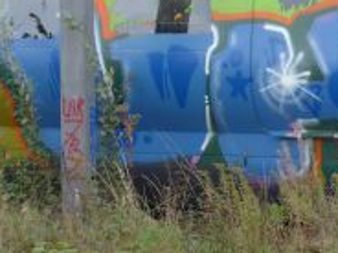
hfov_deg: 6.6
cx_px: 369
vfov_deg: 5.0
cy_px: 100
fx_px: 2920
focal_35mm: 299
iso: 80
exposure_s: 1/80
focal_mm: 21.6
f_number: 4.9
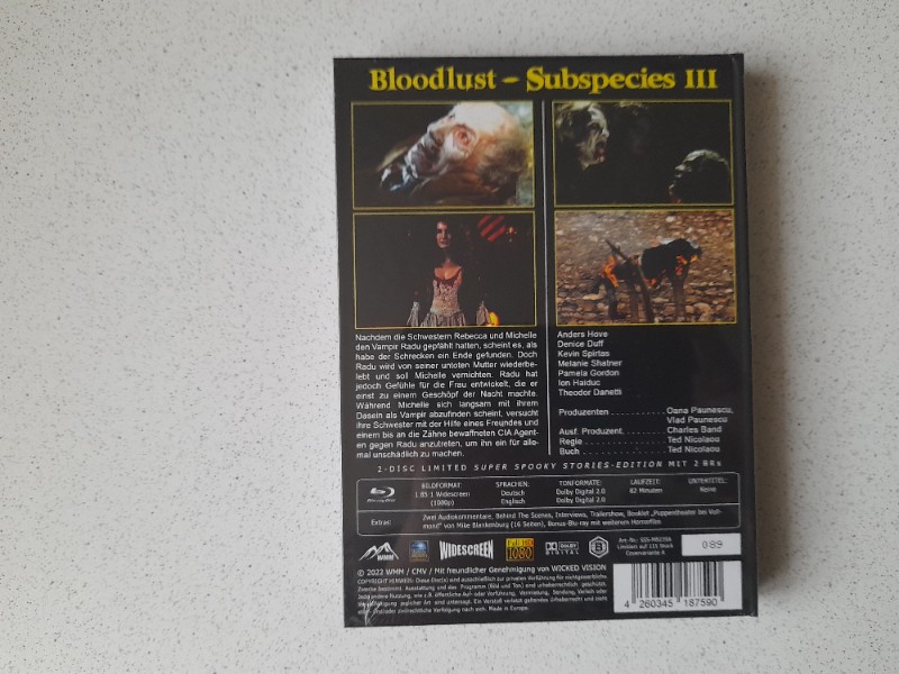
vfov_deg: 54.9
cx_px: 450
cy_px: 337
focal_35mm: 25
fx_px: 649
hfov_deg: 69.4
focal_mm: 4.6
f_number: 2
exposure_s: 1/33
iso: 400
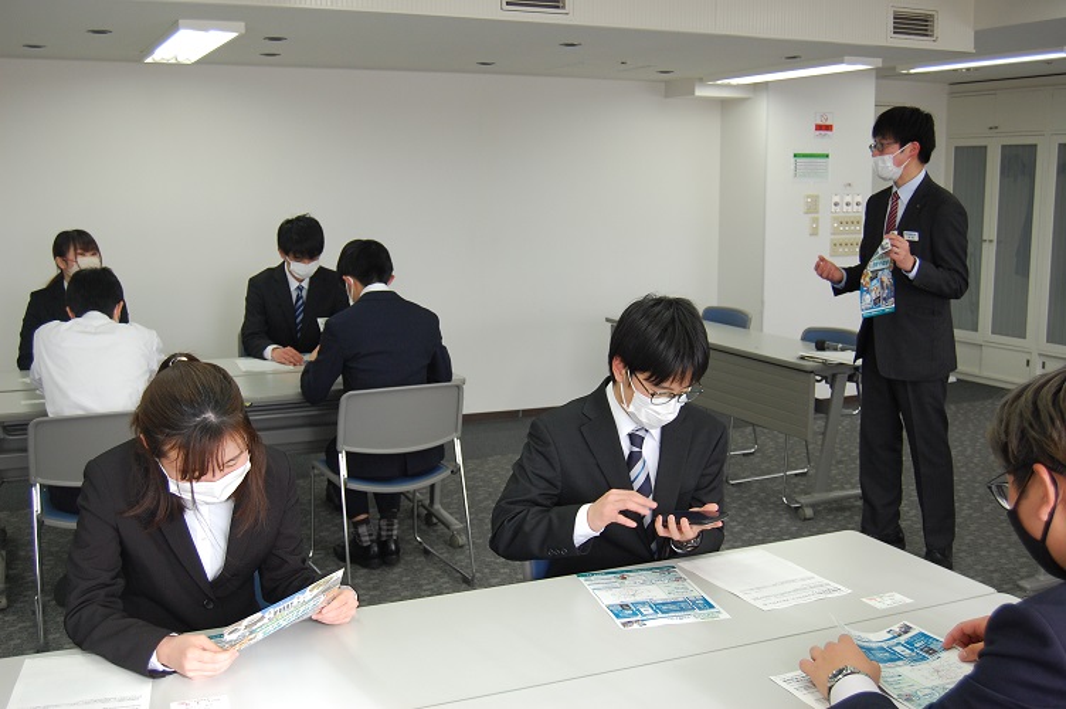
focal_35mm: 39
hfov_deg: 49.6
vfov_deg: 34.1
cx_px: 533
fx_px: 1154
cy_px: 354
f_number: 5
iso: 400
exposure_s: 1/100
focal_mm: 26
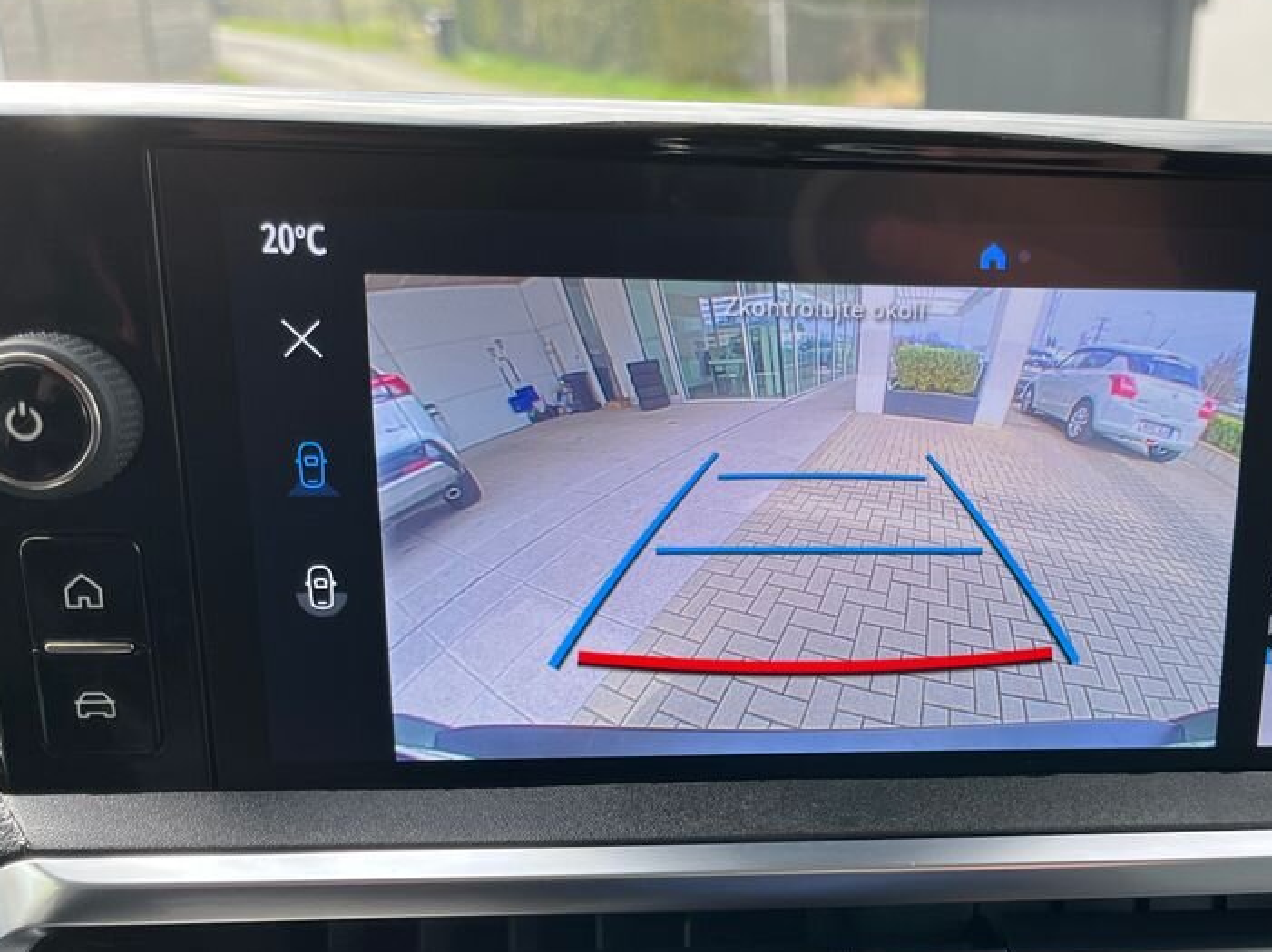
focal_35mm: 38
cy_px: 584
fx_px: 1396
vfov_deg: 37.5
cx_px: 886
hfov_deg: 47.9
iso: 50
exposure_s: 1/407
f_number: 1.6
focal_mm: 5.1
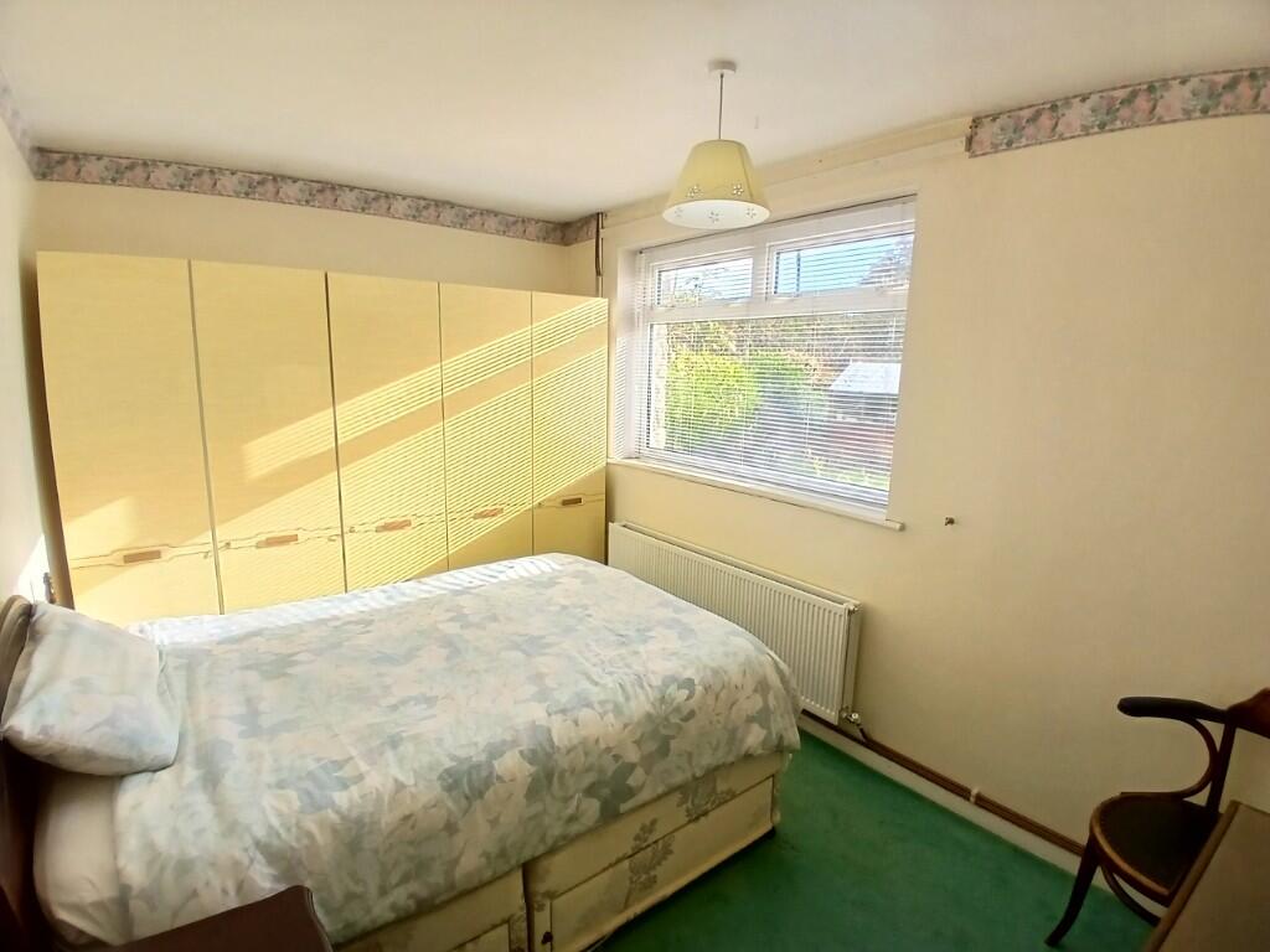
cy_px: 476
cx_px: 635
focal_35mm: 17
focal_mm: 1.4
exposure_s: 1/106
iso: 50
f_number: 2.2
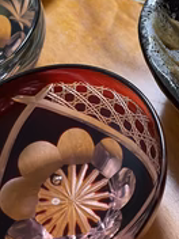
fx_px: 407
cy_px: 61
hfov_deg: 23.4
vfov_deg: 32.1
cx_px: 195
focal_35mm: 59
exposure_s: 1/60
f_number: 1.6
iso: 320
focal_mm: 4.2
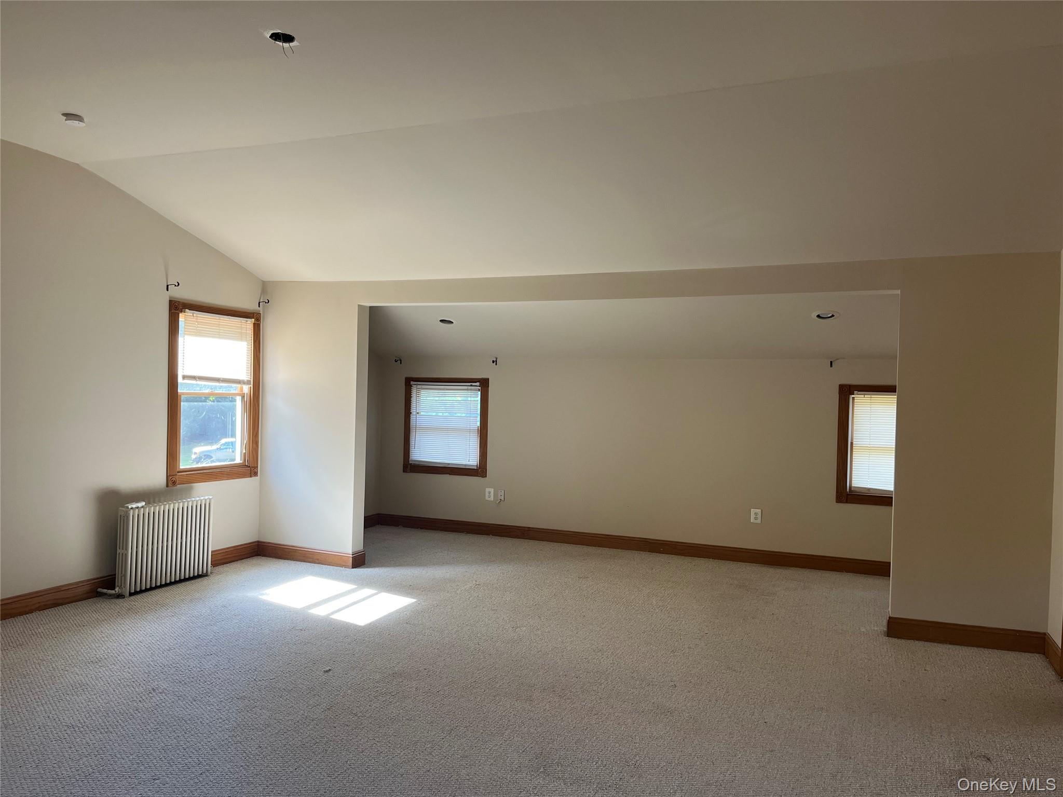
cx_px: 532
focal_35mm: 26
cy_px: 398
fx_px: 798
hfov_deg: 67.3
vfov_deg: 53.1
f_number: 1.6
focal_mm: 5.1
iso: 80
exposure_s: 1/121
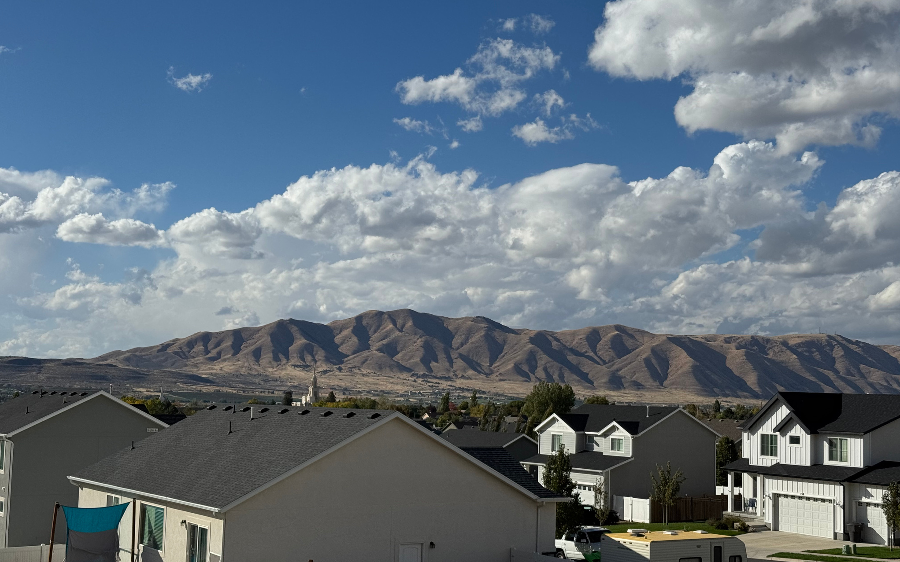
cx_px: 450
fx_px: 1251
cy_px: 303
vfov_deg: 25.3
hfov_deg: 39.6
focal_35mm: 51
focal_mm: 6.76
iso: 64
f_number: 1.78
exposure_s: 1/10526
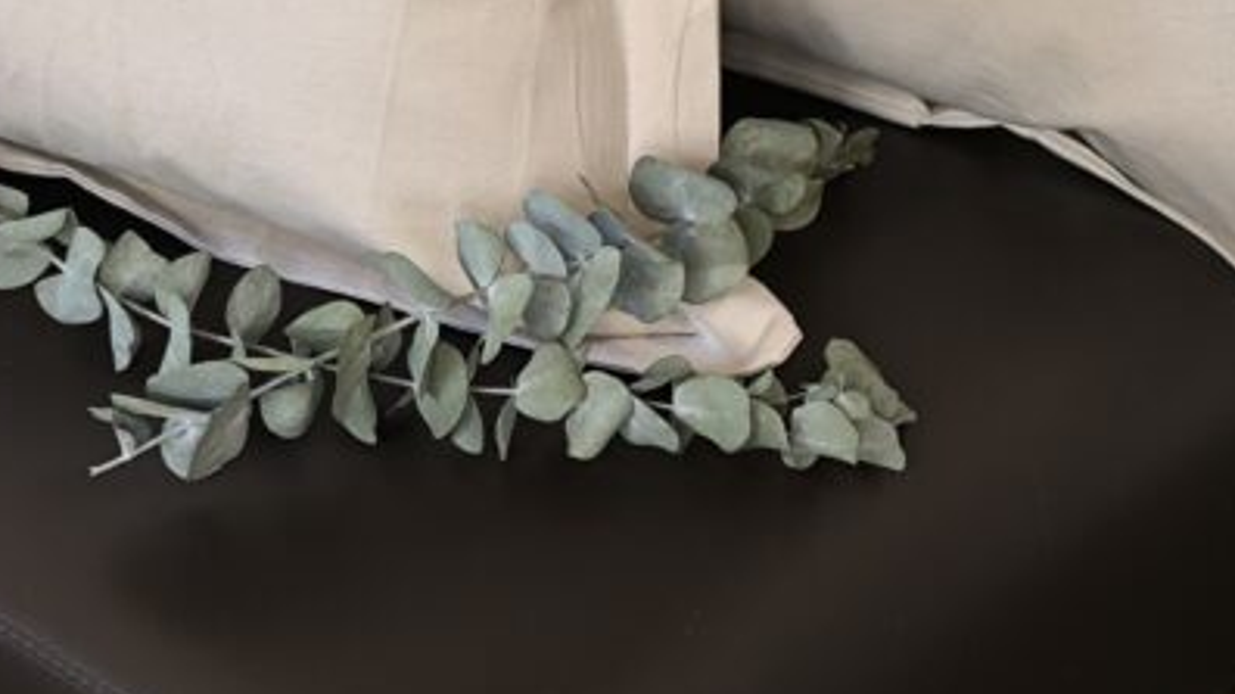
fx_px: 3306
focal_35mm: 101
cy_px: -75
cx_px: 361
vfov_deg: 11.8
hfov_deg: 21.0
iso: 500
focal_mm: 6.14
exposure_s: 1/50
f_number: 1.65
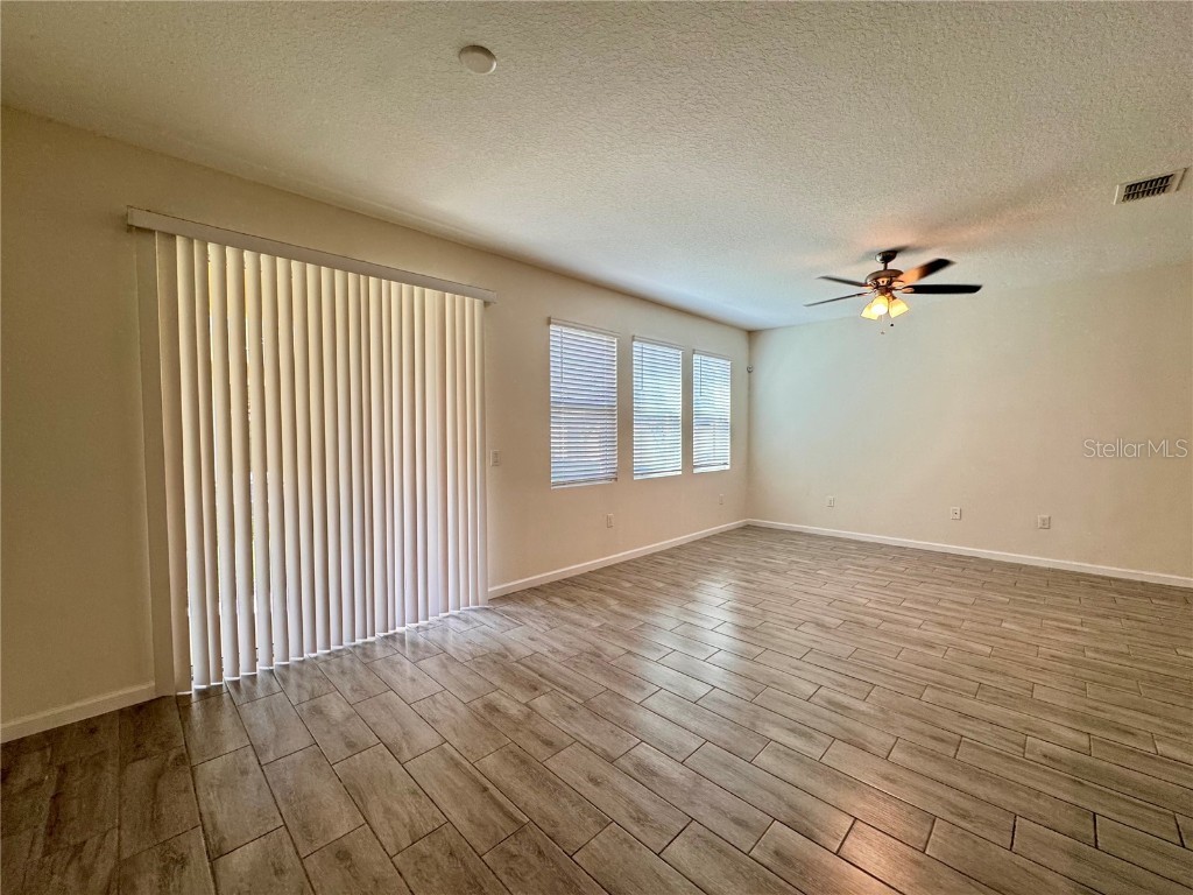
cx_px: 596
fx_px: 482
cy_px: 448
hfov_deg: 102.1
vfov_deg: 85.7
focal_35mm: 14
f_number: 2.2
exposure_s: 1/120
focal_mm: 2.22
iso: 160
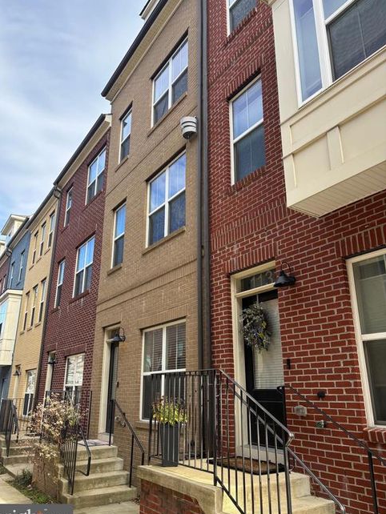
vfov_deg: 65.3
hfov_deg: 51.4
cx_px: 187
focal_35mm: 27
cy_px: 265
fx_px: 401
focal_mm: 5.96
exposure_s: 1/574
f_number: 1.6
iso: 50
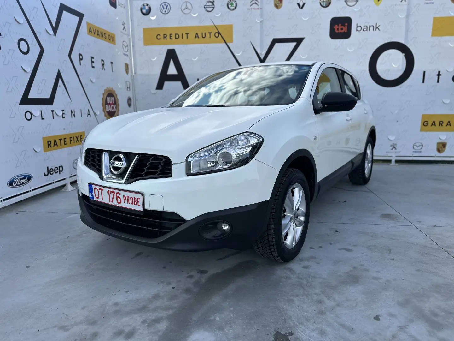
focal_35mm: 24
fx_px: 315
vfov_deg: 56.8
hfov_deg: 71.6
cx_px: 227
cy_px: 170
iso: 80
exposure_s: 1/1473
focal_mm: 6.86
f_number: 1.78
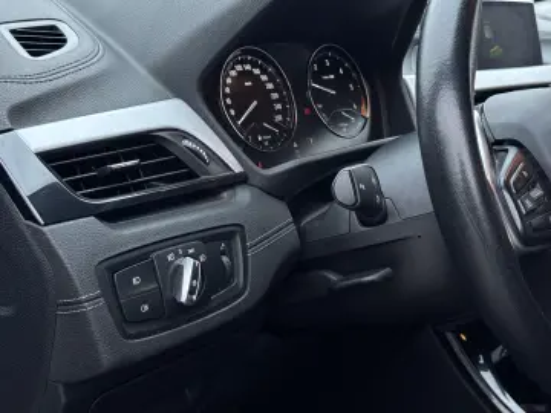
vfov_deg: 30.3
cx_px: 276
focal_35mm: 48
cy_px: 206
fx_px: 764
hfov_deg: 39.7
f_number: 1.78
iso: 250
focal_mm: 6.76
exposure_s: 1/50
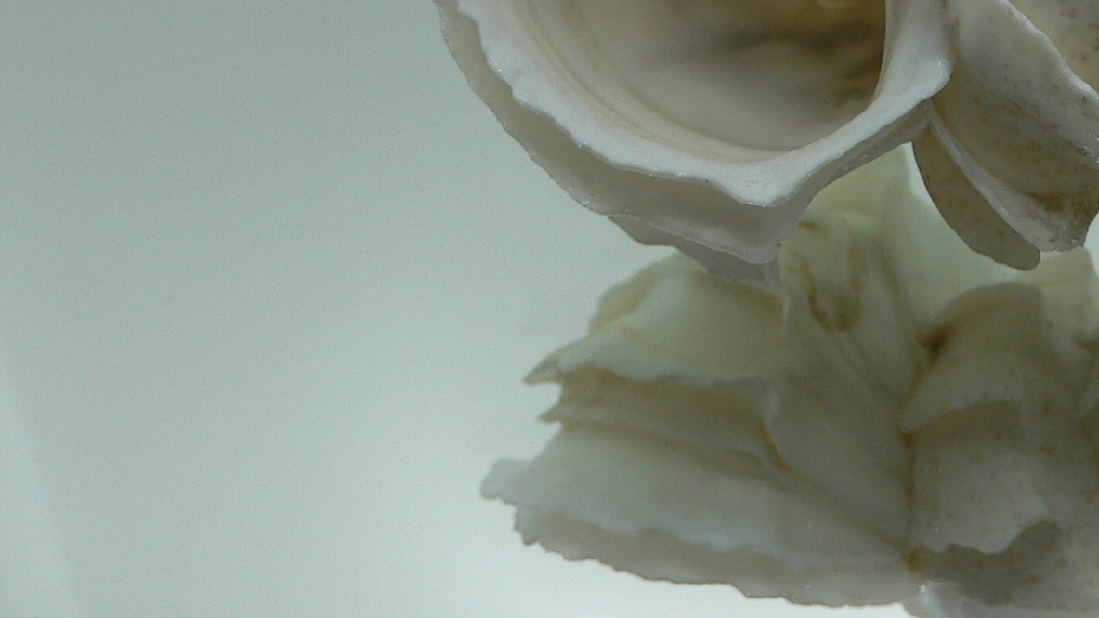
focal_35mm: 65
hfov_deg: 31.7
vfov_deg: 18.0
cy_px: -12
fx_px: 1894
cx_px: 840
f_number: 2.8
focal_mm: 4.6
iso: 80
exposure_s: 1/100
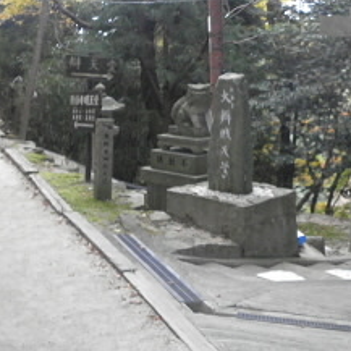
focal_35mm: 62
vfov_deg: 27.6
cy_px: 131
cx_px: 322
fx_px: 711
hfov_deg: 26.7
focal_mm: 6.9
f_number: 3.9
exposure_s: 1/60
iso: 640
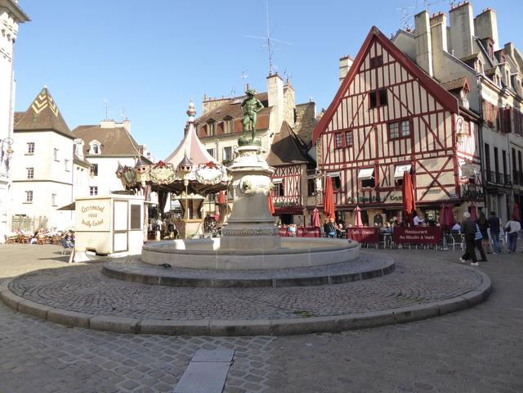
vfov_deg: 54.9
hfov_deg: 69.4
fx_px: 378
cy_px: 196
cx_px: 262
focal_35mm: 25
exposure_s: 1/500
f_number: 3.3
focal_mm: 4.3
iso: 160
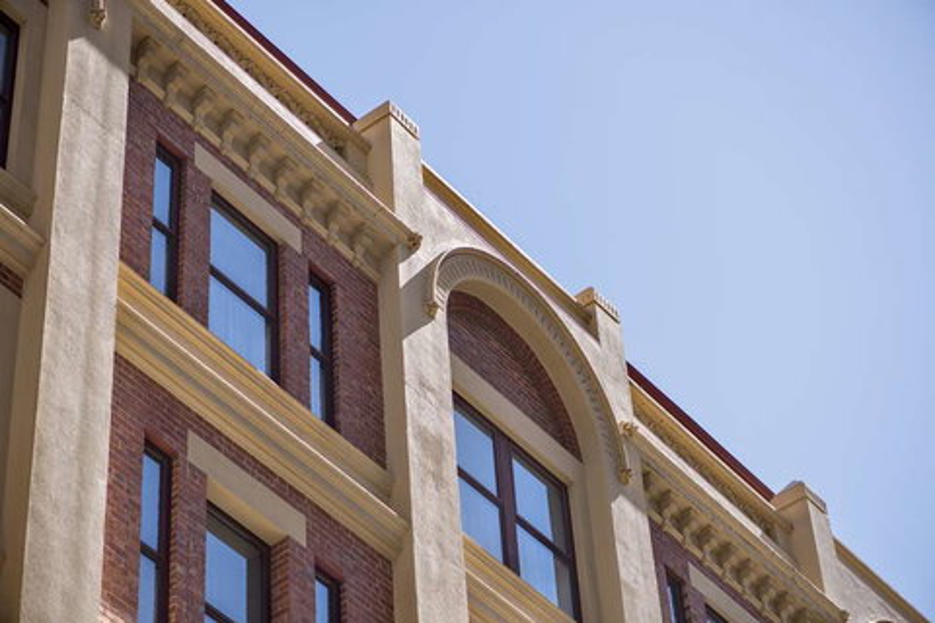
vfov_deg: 13.0
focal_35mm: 105
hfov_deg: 19.5
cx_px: 468
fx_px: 2727
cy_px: 312
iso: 125
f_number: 5
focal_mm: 105
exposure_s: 1/500
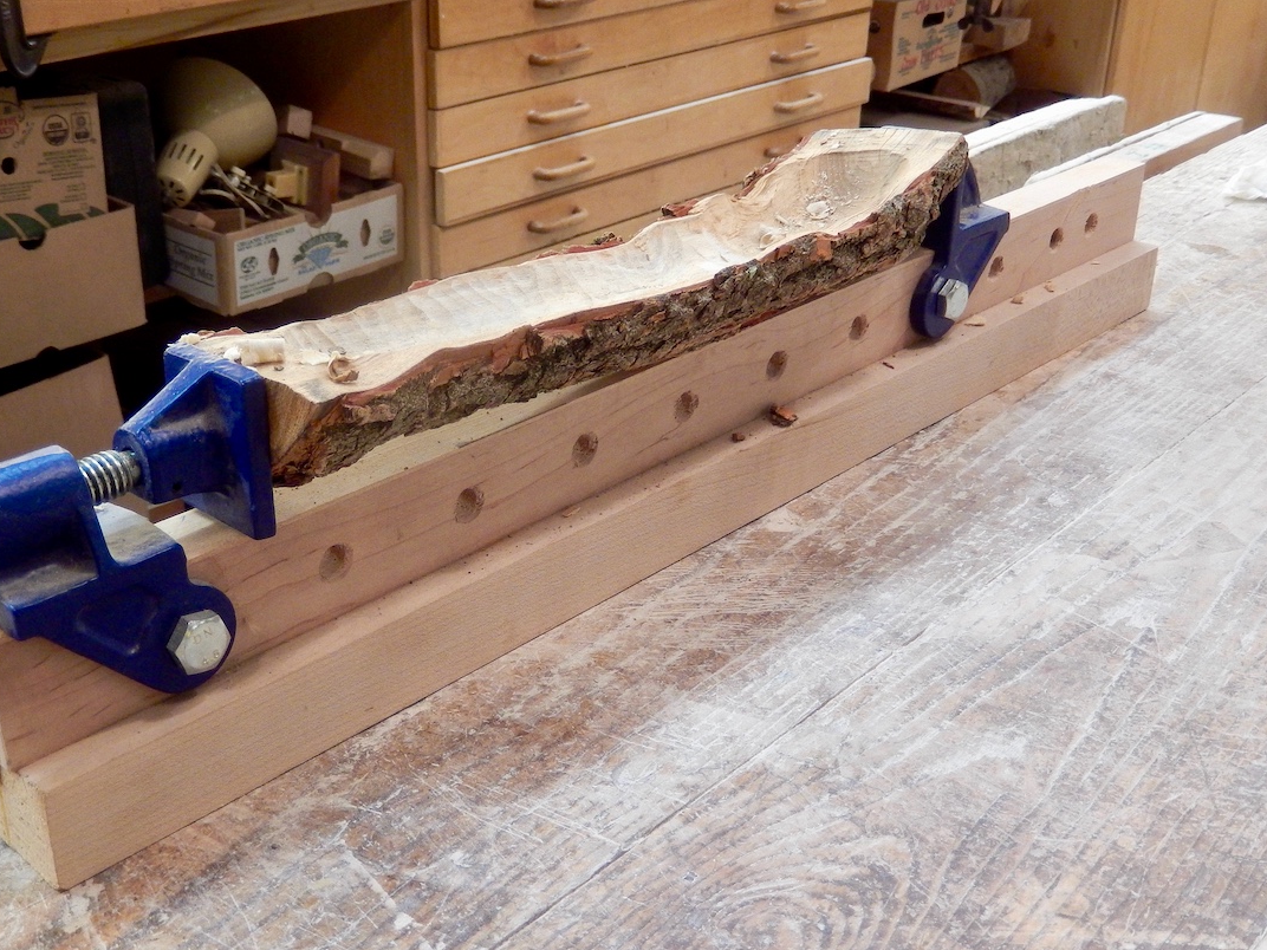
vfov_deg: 33.6
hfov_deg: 43.7
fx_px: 1574
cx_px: 514
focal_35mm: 43
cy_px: 525
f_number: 4
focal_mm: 6.5
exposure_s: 1/30
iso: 280
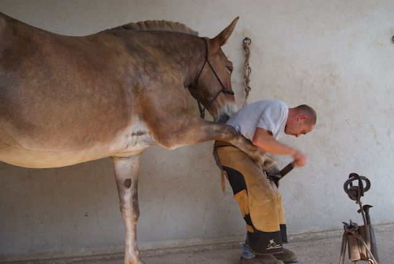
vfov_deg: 40.0
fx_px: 361
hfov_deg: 57.2
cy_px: 132
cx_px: 197
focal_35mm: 33
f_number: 7.1
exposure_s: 1/60
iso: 100
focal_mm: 22
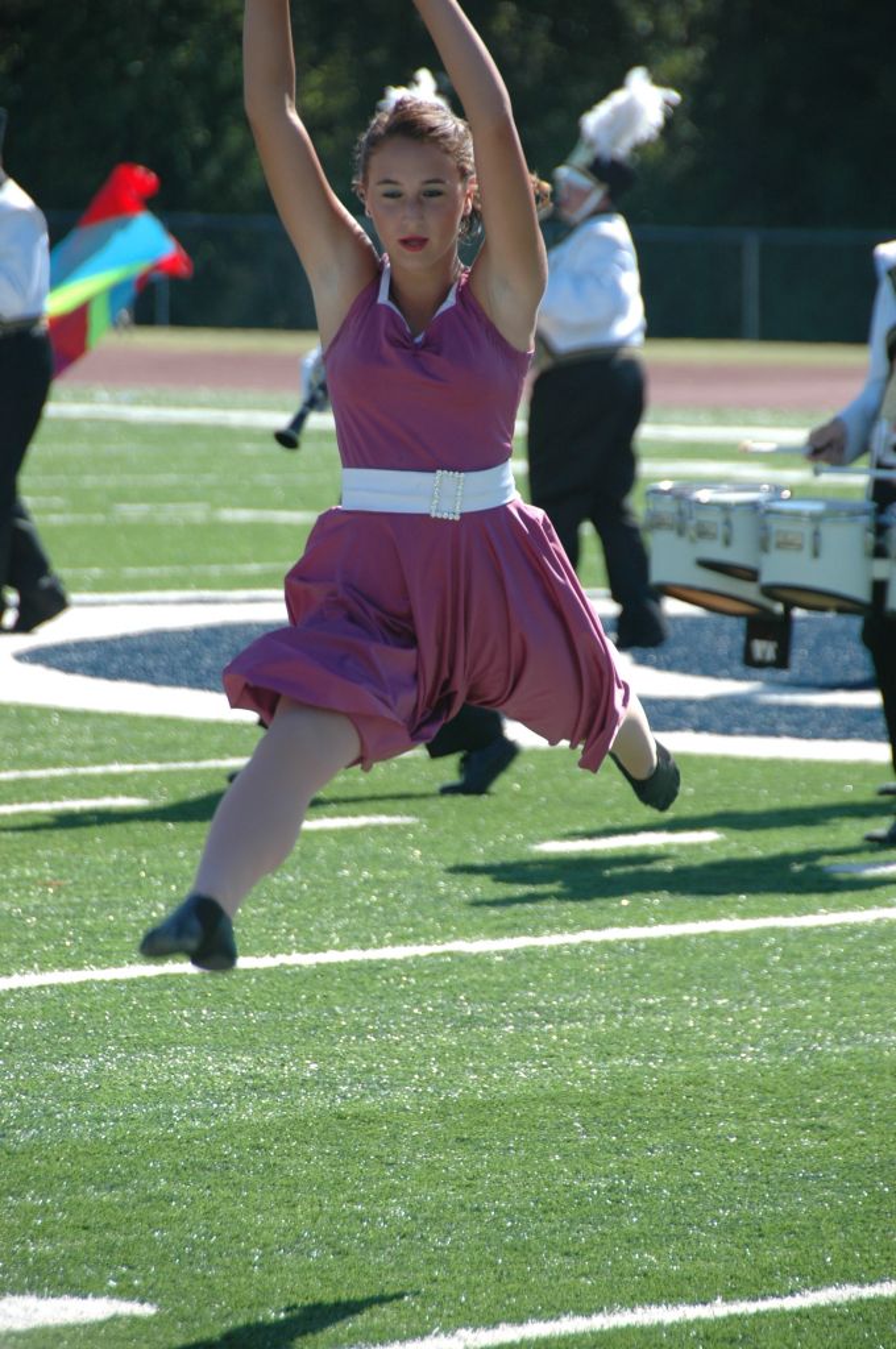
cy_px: 674
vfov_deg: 6.9
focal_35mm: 300
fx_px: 11230
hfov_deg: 4.6
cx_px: 448
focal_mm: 200
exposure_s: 1/400
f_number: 5.6
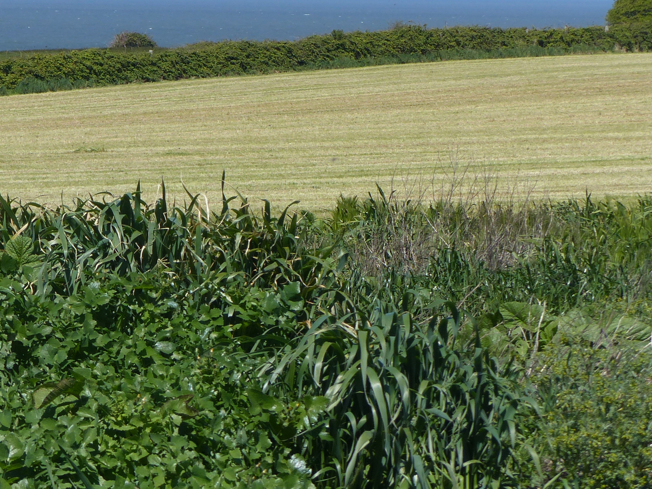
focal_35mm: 211
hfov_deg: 9.4
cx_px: 145
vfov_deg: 7.0
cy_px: 141
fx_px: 3974
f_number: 4
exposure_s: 1/1300
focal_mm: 19.2
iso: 100
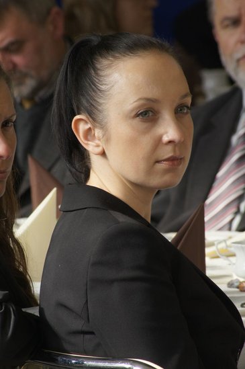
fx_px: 4602
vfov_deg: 4.6
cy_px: 184
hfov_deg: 3.0
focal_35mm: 450
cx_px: 122
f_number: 14
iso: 800
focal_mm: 300
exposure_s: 1/160
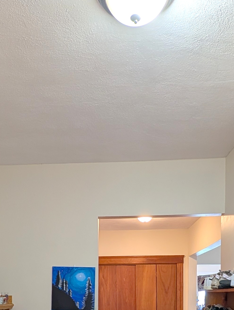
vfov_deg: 43.3
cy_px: 306
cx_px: 106
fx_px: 333
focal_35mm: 37
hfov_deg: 38.7
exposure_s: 1/40
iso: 115
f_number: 1.95
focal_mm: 2.23
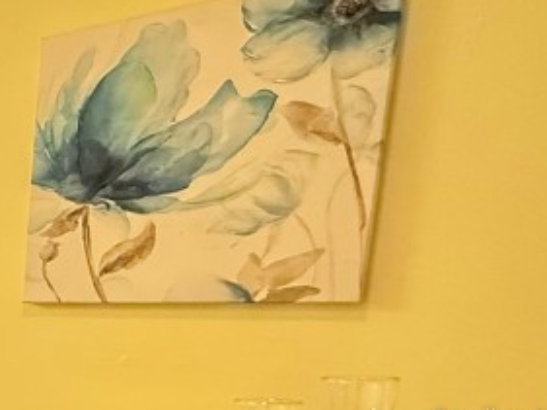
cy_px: 424
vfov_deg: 26.8
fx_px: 806
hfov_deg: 23.7
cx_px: -383
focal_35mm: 51
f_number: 2.2
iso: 640
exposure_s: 1/60
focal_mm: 2.22
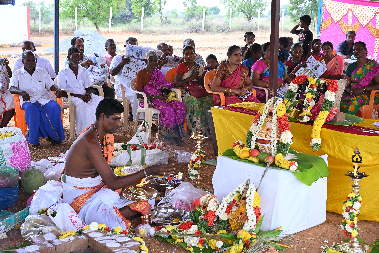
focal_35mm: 52
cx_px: 190
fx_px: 547
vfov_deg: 26.0
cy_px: 126
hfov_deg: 38.2
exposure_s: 1/125
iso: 640
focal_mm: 52
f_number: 9
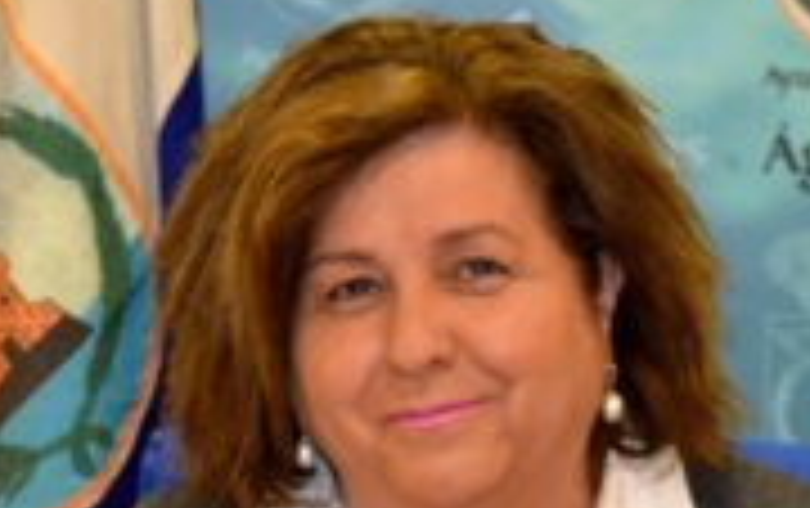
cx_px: 819
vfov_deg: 8.6
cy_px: 564
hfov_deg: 13.5
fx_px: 3360
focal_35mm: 152
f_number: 4
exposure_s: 1/60
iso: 1600
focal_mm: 28
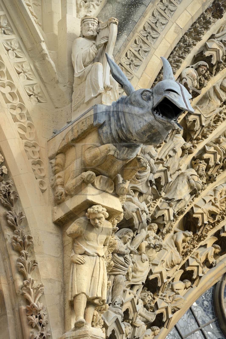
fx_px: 1885
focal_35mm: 200
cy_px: 170
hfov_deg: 6.9
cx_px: 113
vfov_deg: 10.3
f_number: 10
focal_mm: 200
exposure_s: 1/200
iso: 200
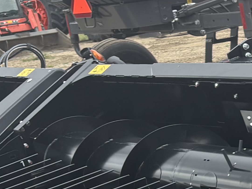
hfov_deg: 13.2
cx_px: 425
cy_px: 213
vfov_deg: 10.6
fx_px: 1005
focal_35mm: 138
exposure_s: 1/918
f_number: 1.6
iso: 50
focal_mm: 5.96
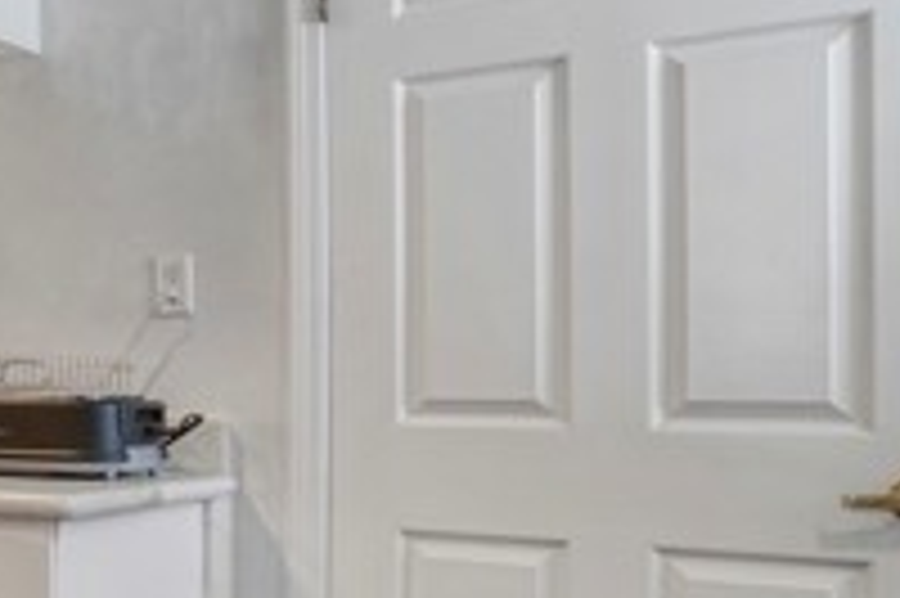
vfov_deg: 27.6
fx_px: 1199
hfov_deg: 29.0
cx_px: -392
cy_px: 447
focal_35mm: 48
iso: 1000
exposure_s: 1/30
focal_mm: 10
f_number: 4
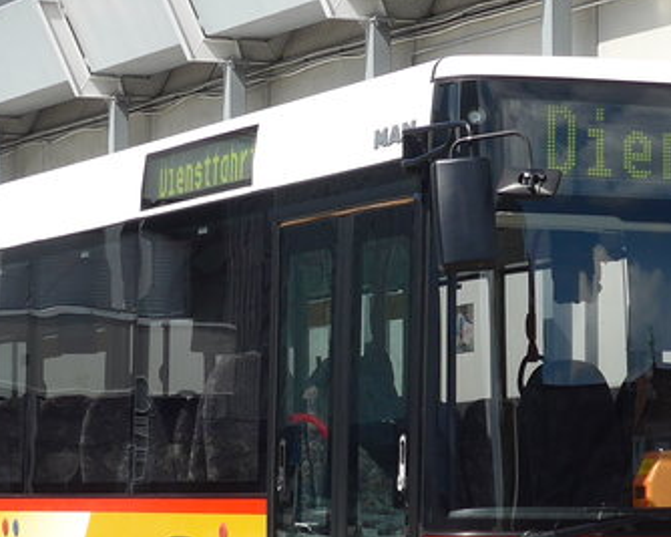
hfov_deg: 11.2
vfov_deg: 9.0
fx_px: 3415
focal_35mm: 172
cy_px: 253
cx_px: 348
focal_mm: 10.1
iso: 80
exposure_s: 1/1000
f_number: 3.2
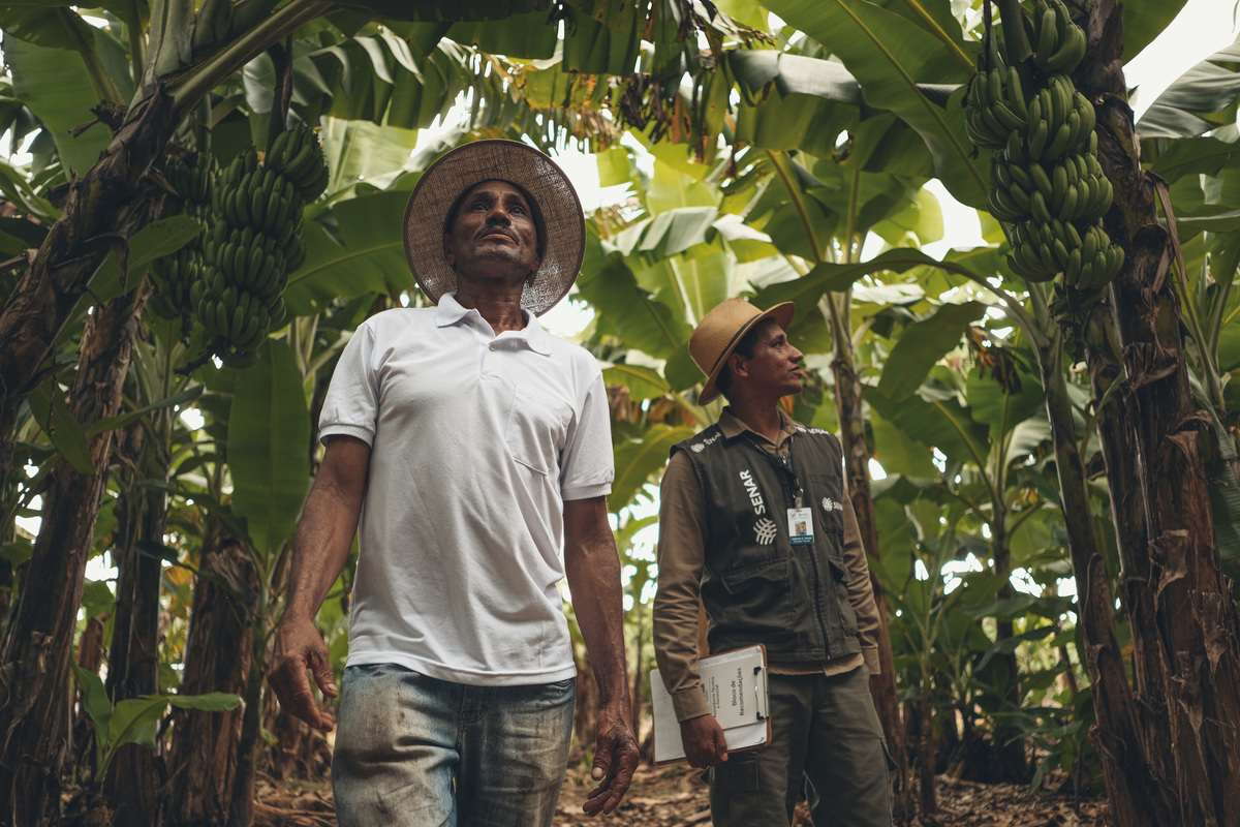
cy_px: 414
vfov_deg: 37.9
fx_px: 1205
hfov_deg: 54.4
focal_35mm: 35
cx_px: 620
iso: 400
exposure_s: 1/500
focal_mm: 23
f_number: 2
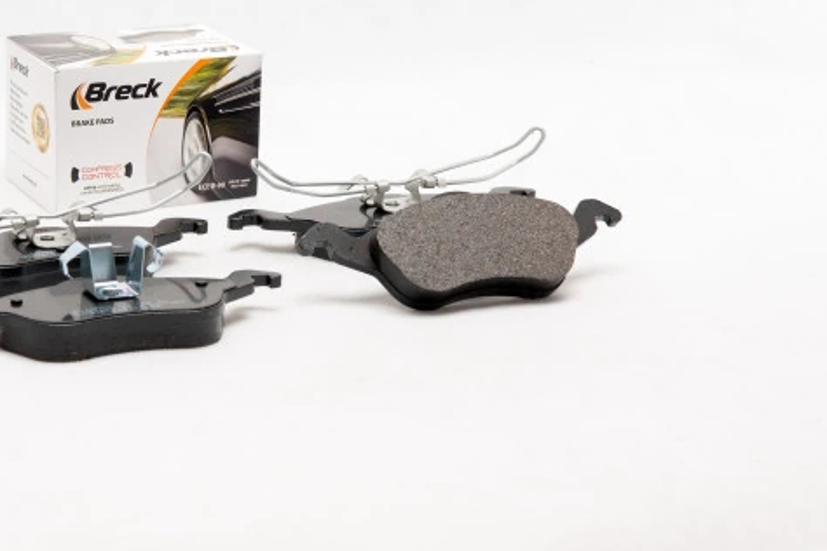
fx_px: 2619
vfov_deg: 12.0
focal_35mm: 114
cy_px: 225
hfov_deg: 17.9
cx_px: 321
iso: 100
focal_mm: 60
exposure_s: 1/200
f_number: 11
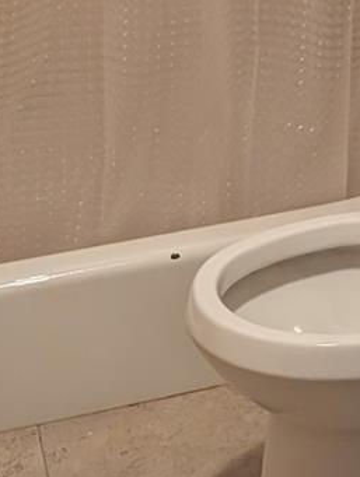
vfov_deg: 16.4
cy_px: -257
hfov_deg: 13.6
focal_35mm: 108
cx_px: 331
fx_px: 1493
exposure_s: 1/120
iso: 112
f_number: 1.68
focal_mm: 6.9
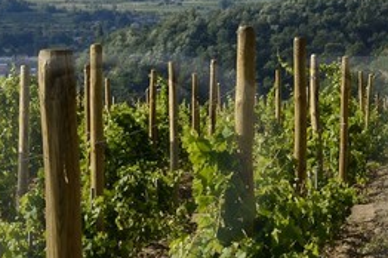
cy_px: 300
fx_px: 2239
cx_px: 336
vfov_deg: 6.5
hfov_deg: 9.9
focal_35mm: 208
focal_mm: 34
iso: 200
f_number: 16
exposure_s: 1/160
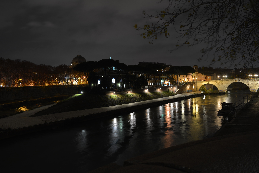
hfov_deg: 67.4
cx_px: 130
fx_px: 194
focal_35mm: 27
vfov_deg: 47.9
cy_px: 86
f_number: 5
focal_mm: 18
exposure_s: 3
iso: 100
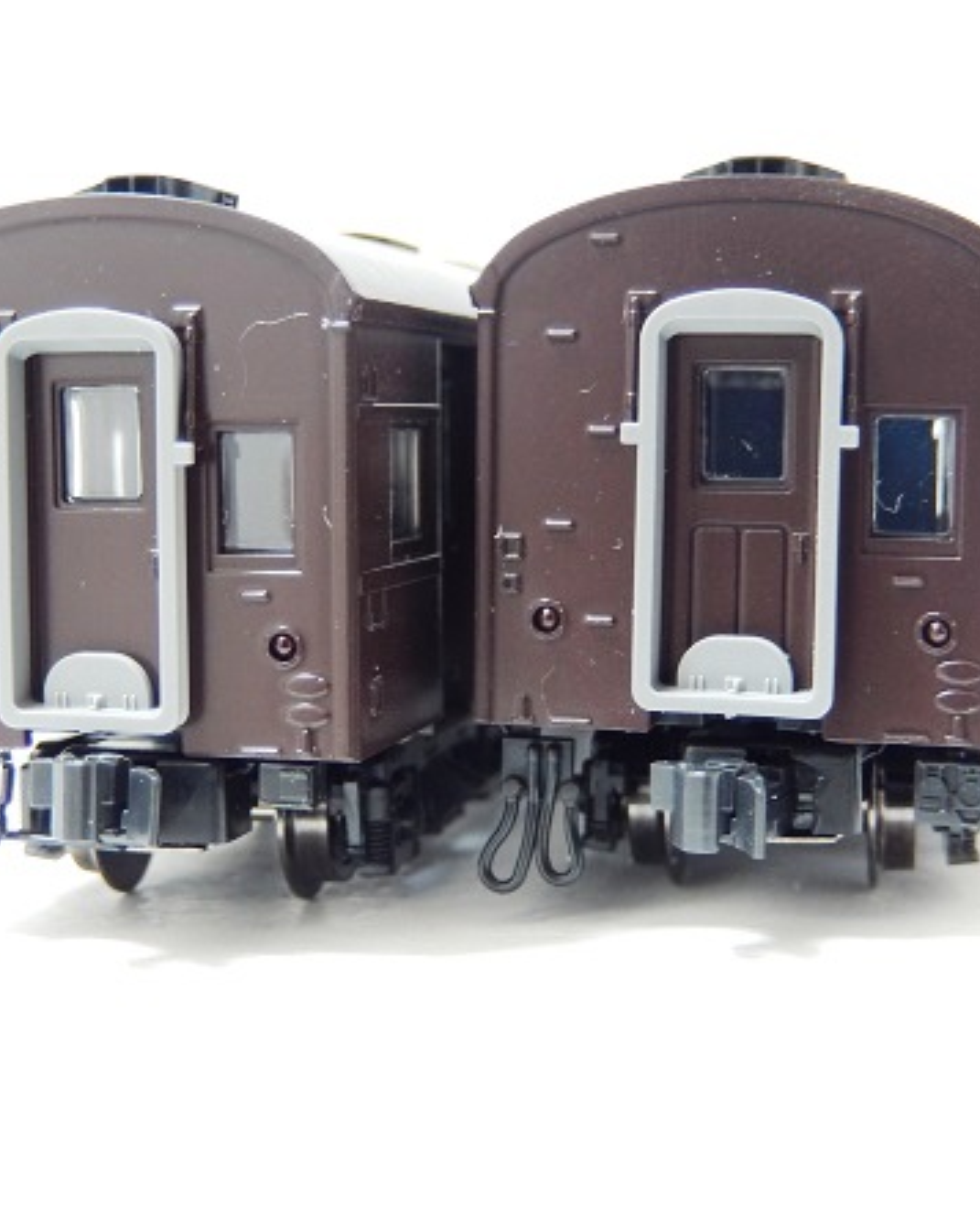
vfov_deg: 32.0
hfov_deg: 25.8
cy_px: 615
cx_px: 456
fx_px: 2141
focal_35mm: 59
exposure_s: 1
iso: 200
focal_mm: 8.1
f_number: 4.3
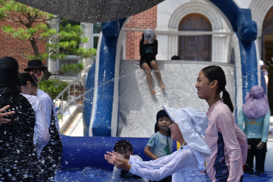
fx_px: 888
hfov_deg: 17.5
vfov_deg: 11.7
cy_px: 91
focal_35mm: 117
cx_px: 136
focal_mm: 78
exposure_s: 1/250
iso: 220
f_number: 8
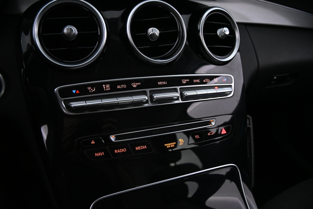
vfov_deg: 18.2
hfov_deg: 27.0
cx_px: 156
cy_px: 104
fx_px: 652
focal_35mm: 75
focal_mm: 50
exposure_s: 1/100
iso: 5000
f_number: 6.3
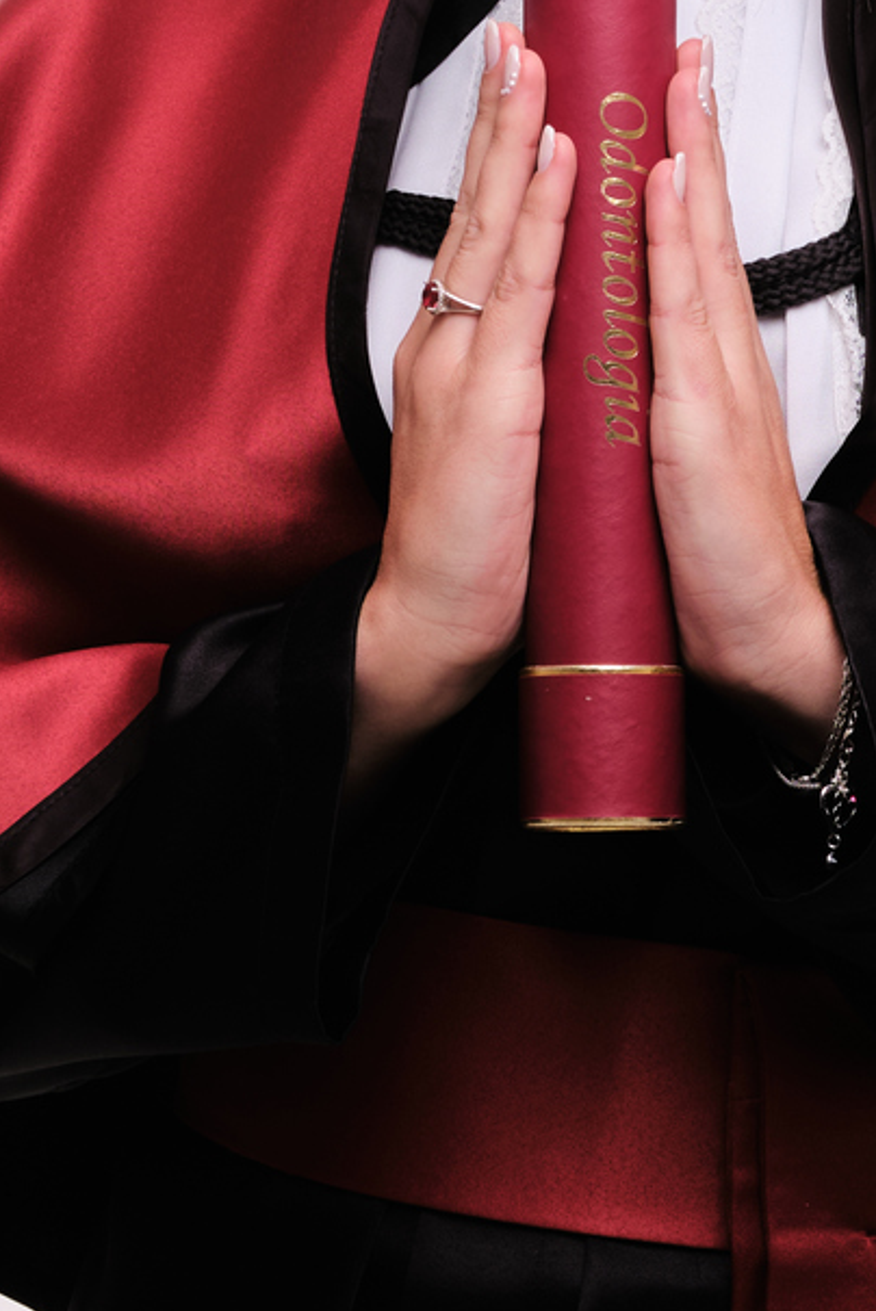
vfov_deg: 9.2
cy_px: 615
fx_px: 8130
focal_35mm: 223
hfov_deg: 6.2
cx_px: 694
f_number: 10
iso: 160
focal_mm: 50
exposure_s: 1/125
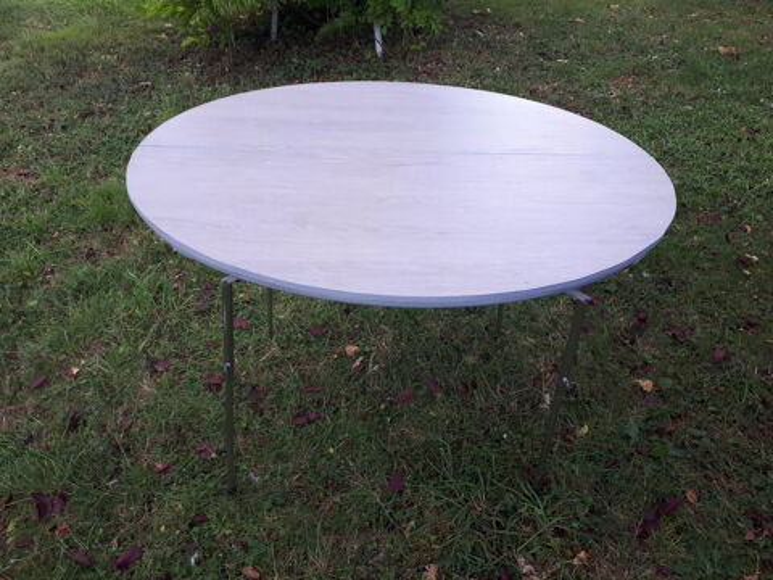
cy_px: 290
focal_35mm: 27
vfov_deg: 51.4
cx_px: 386
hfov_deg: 65.3
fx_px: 603
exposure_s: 1/120
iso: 64
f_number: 1.9
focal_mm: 3.6
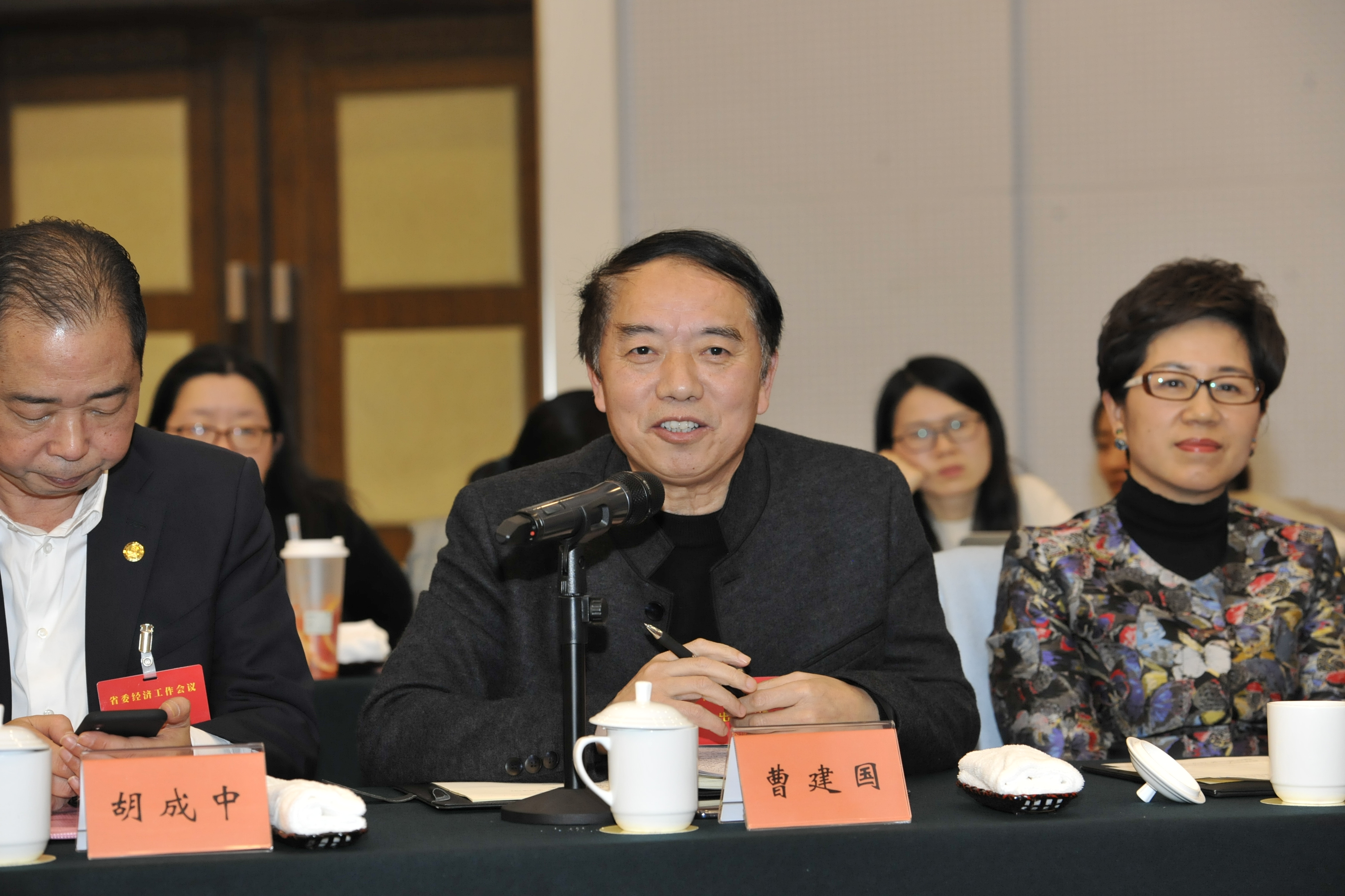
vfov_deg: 13.0
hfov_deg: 19.5
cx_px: 672
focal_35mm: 105
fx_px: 3923
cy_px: 448
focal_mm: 105
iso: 1600
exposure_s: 1/160
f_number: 5
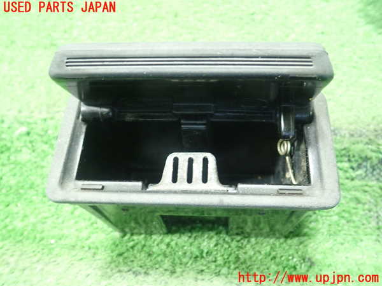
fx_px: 331
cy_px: 143
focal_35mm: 30
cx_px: 191
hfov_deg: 60.0
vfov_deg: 46.8
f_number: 2.3
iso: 800
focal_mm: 5.5
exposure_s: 1/50
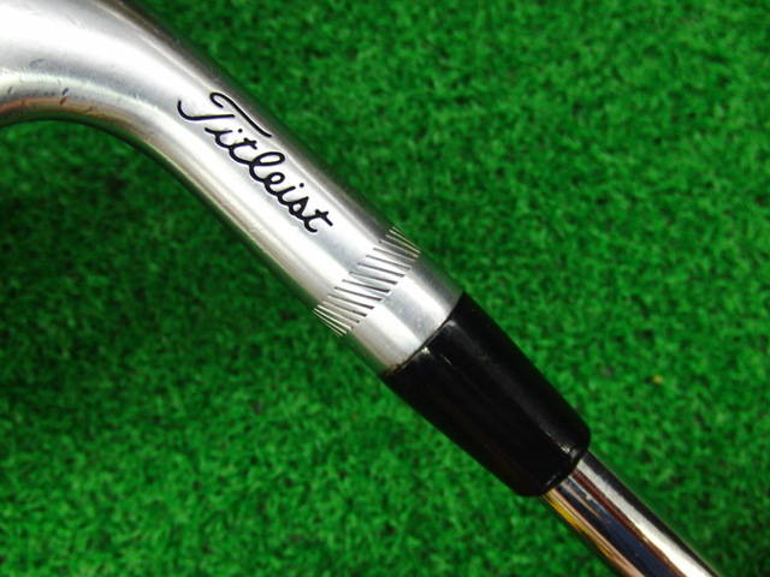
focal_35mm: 37
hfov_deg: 50.1
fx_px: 823
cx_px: 385
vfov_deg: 38.7
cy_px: 288
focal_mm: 6.42
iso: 400
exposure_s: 1/50
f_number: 3.6
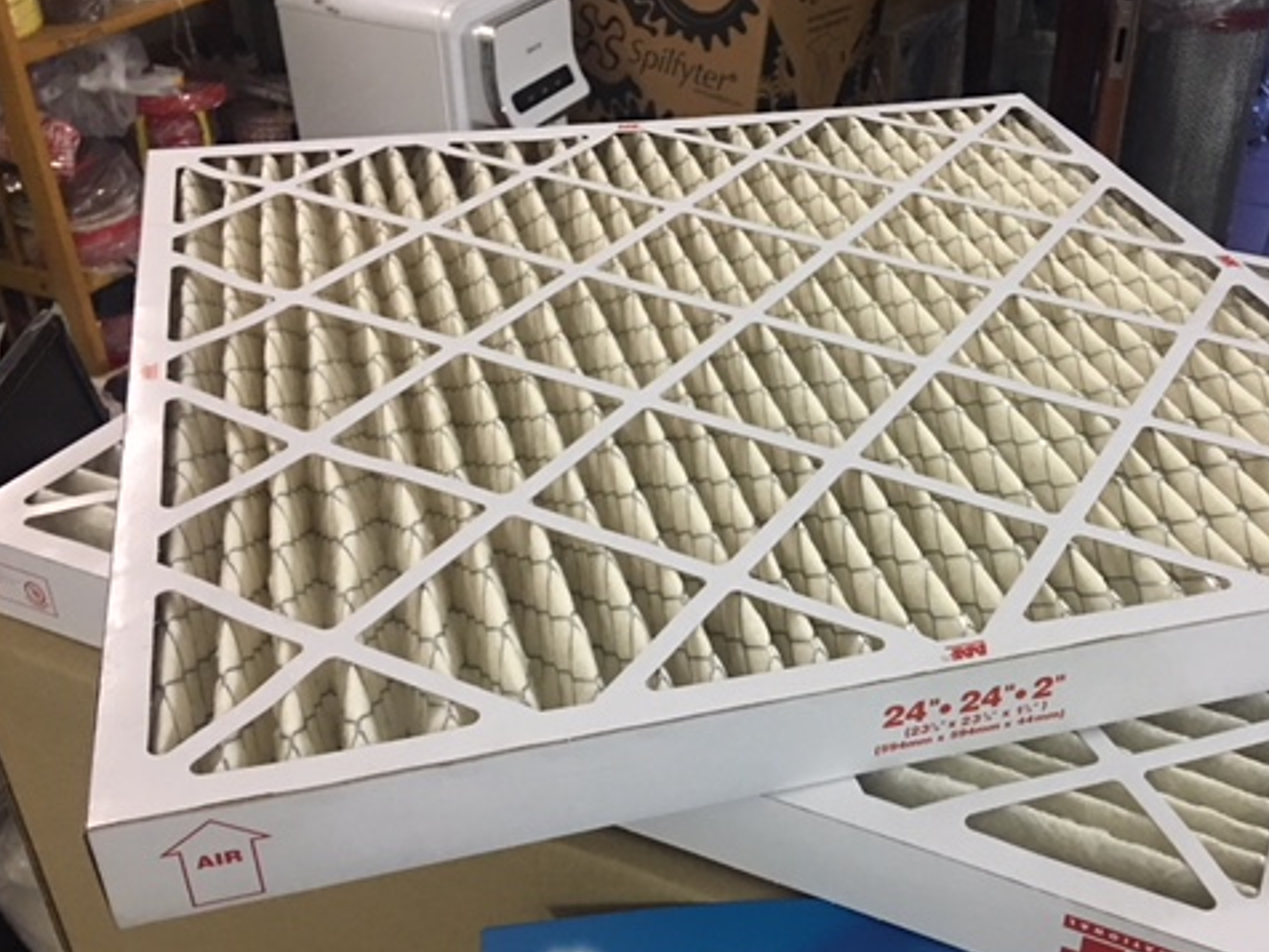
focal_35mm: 39
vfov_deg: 36.7
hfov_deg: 47.2
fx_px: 1430
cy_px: 547
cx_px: 824
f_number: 2.2
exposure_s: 1/8
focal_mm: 4.15
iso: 100
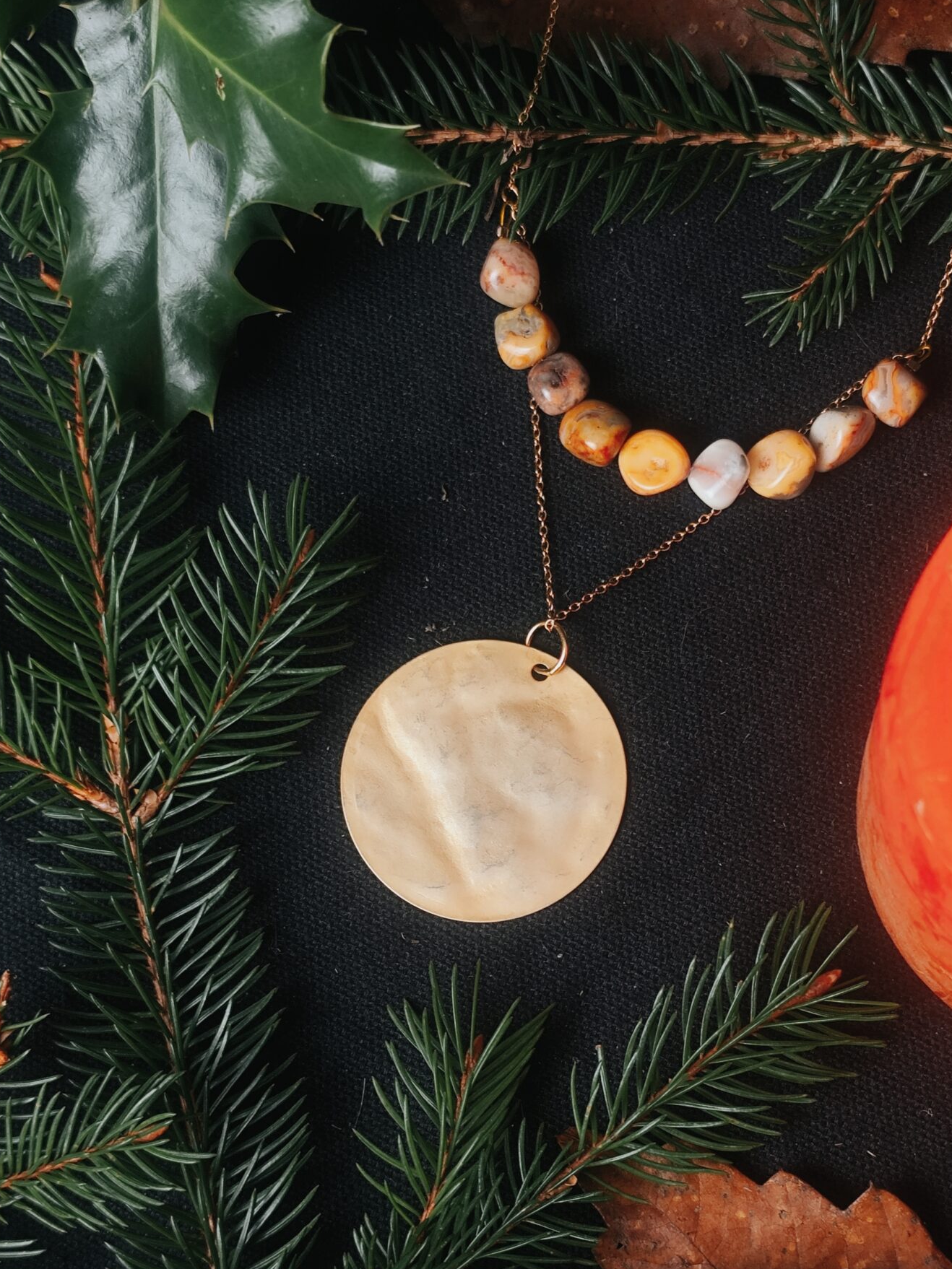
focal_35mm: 67
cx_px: 579
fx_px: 2457
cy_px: 667
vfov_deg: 29.0
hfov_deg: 21.9
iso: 125
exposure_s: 1/33.3
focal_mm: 6.19
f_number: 1.65
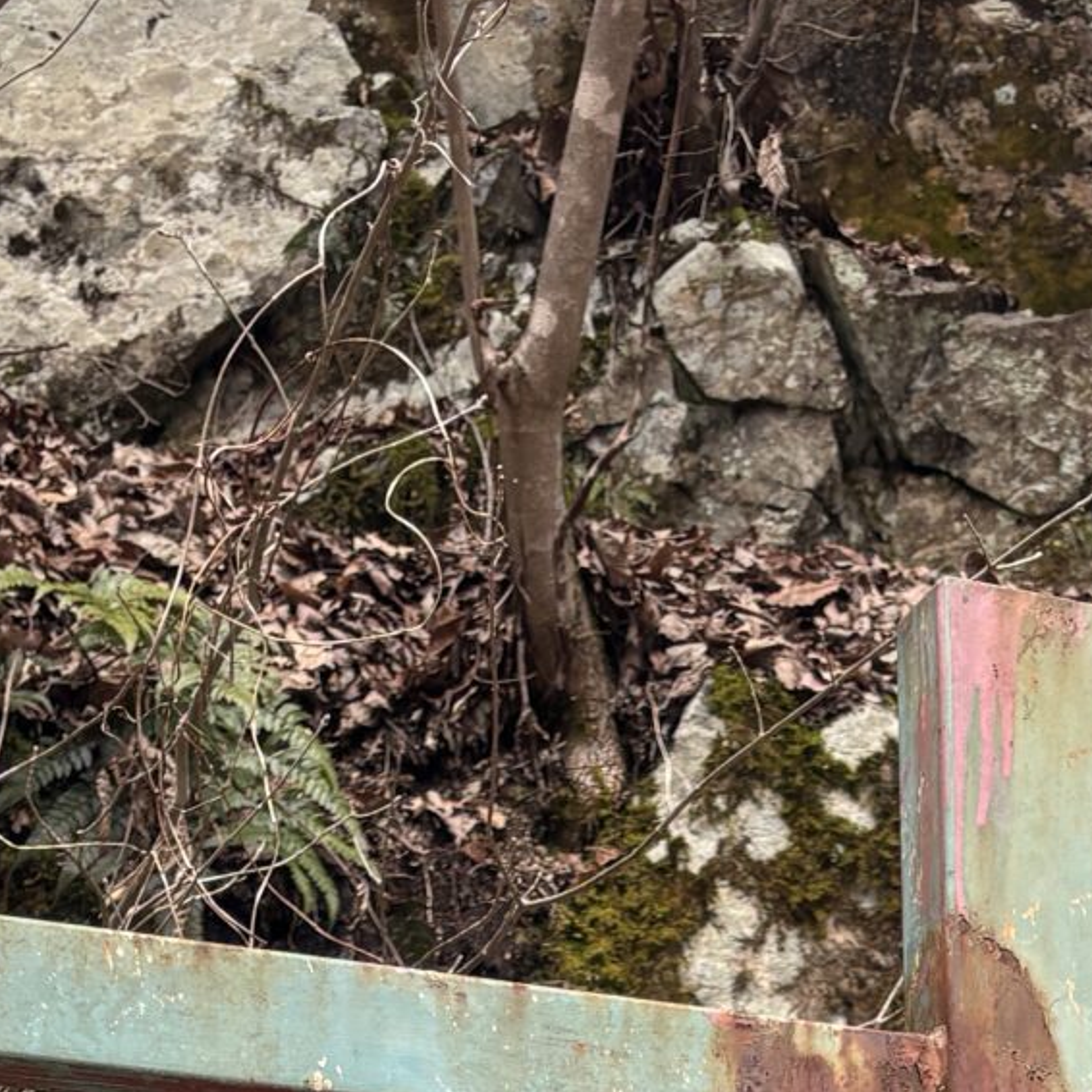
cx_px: 658
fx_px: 3712
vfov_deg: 15.1
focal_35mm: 104
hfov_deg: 16.7
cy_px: 1806
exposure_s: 1/716
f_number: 1.6
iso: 50
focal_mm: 5.96
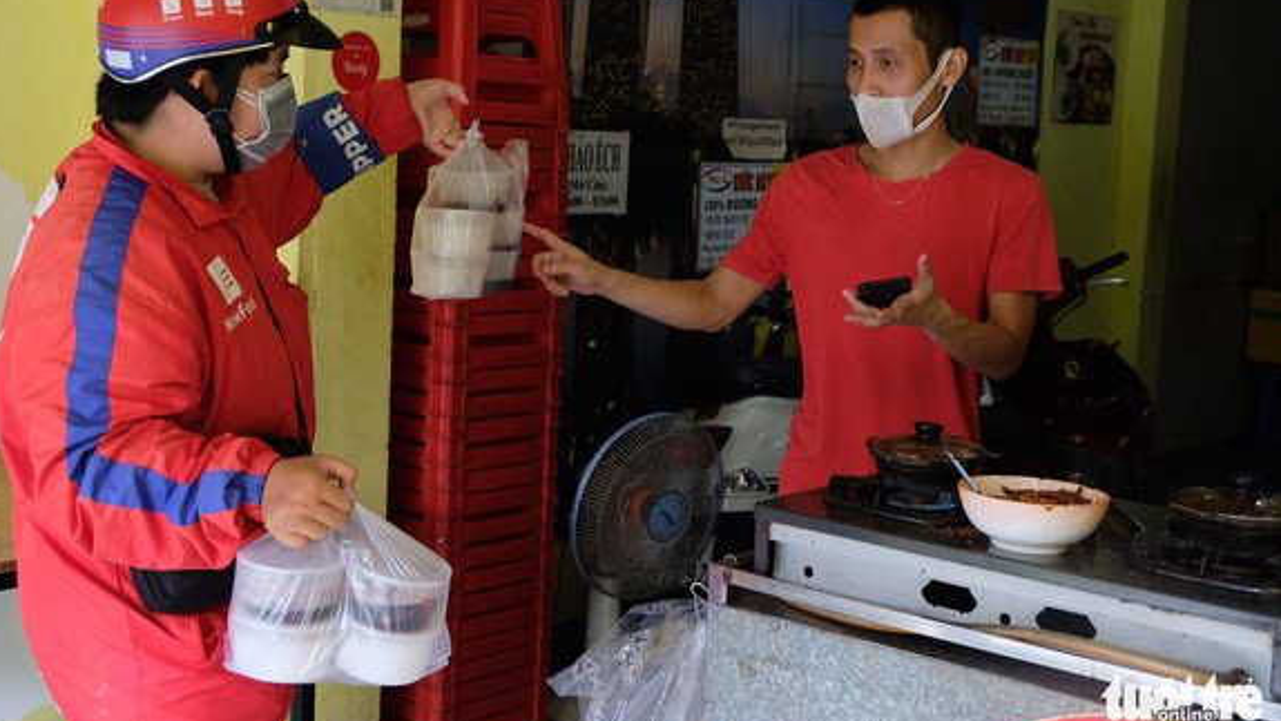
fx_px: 1563
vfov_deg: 26.0
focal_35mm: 46
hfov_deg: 44.6
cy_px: 316
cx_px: 640
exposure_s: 1/60
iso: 400
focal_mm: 28.9
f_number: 4
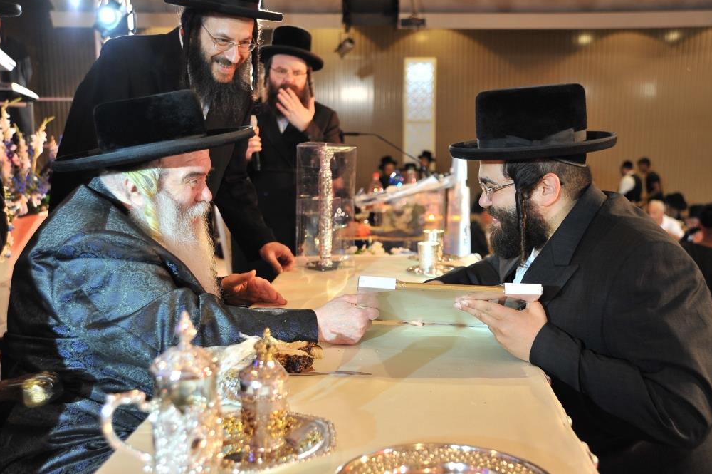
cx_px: 361
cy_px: 238
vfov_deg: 31.1
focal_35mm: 43
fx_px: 850
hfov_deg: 45.5
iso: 1250
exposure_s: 1/200
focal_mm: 42
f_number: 4
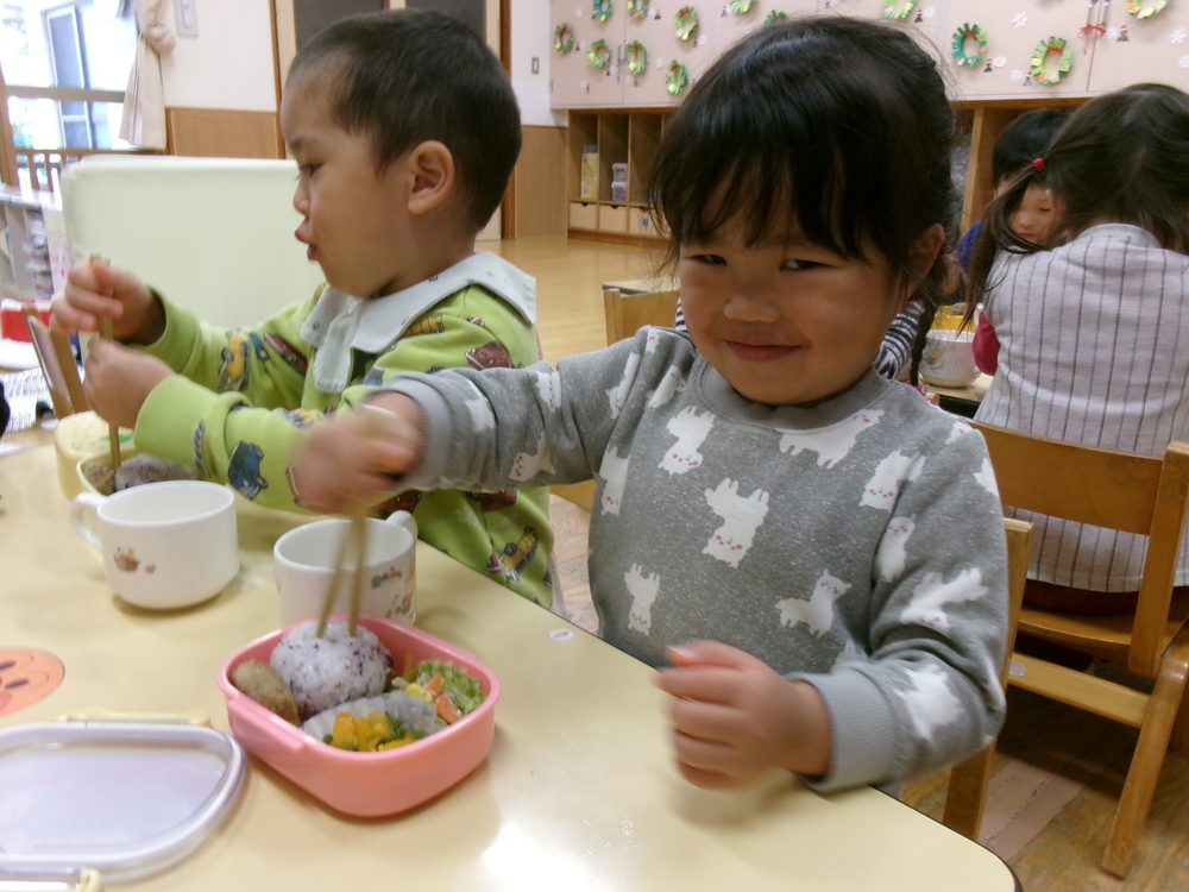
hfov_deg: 63.4
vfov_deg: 49.7
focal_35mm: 28
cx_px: 594
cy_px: 446
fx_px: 962
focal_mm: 5.1
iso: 271
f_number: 3.9
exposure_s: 1/34
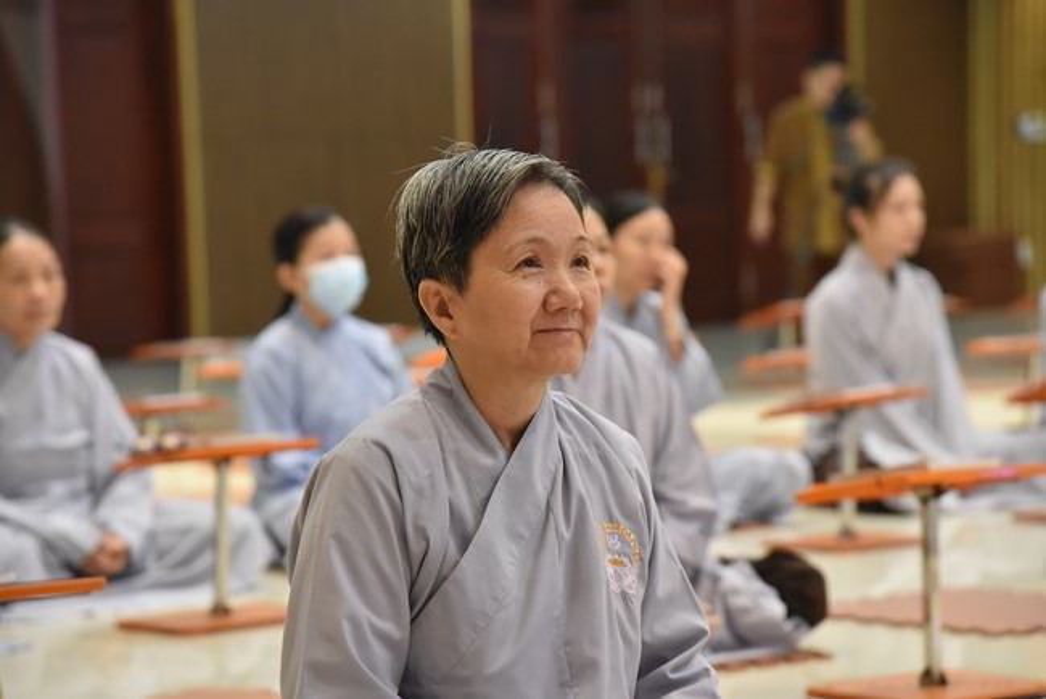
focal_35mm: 120
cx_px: 523
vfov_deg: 11.4
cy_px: 350
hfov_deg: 17.1
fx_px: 3488
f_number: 5
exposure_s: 1/125
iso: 3200
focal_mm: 120
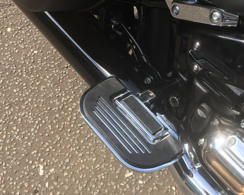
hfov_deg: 46.4
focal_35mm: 39
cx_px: 153
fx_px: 282
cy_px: 113
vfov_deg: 38.1
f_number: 2.2
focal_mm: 4.15
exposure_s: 1/481
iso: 25
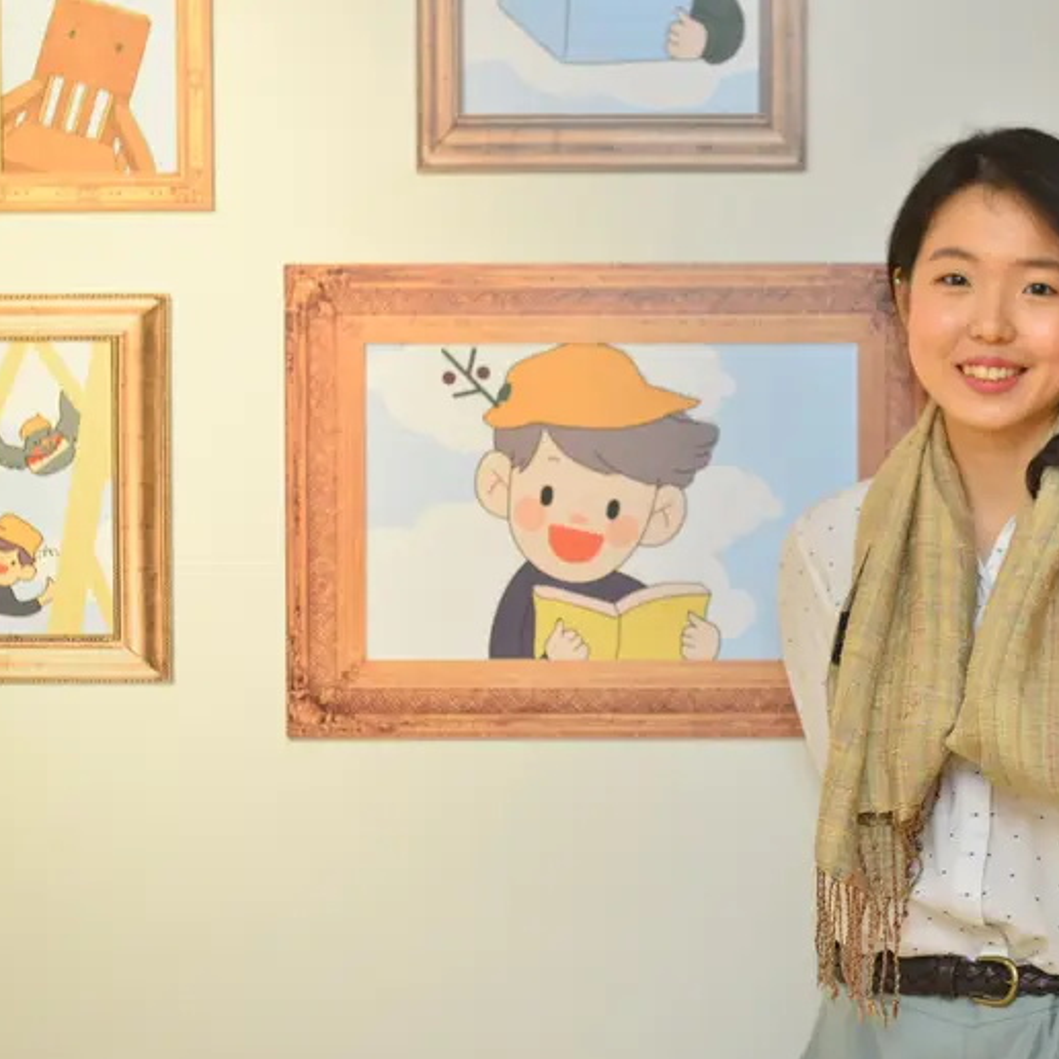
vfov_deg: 19.3
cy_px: 532
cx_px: 651
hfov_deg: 19.3
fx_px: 3115
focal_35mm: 90
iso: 500
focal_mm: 70
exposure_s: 1/60
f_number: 4
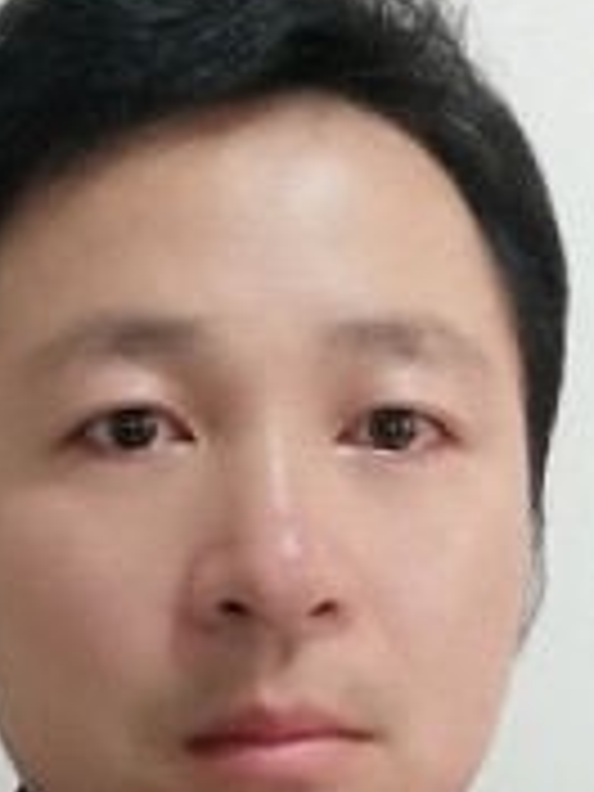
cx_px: 220
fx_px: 1510
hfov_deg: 22.2
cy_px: 472
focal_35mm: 66
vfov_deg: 29.3
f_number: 2
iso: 250
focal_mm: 3.88
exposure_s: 1/25
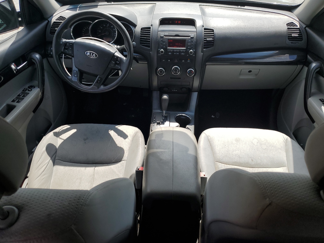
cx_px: 162
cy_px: 122
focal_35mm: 26
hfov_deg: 67.3
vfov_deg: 53.1
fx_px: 243
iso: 50
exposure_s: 1/1250
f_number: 1.5
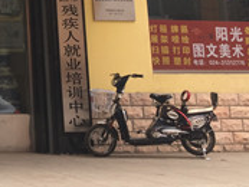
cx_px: -111
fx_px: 662
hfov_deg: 19.0
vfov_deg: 15.4
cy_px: -47
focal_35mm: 92
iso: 32
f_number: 2.2
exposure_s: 1/178
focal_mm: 4.15
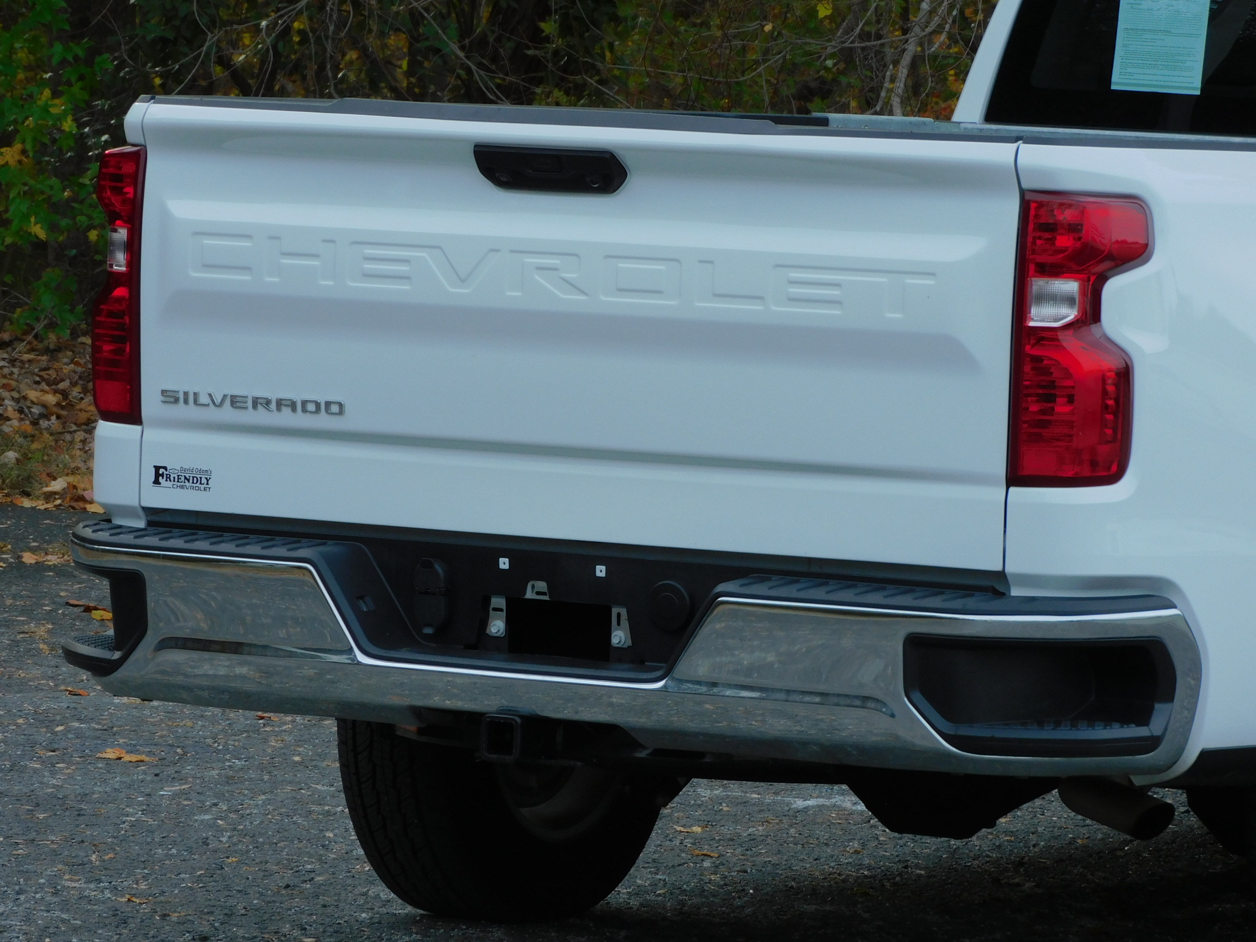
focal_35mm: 250
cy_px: 471
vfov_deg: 5.9
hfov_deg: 7.9
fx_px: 9071
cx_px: 628
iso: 125
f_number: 5.5
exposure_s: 1/250
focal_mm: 44.8
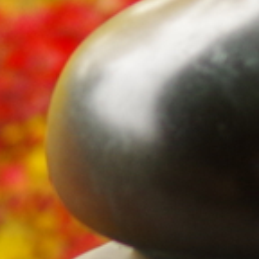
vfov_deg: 6.3
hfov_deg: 6.3
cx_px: 259
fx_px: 2353
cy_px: -18
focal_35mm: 278
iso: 800
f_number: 2.2
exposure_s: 1/1000
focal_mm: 31
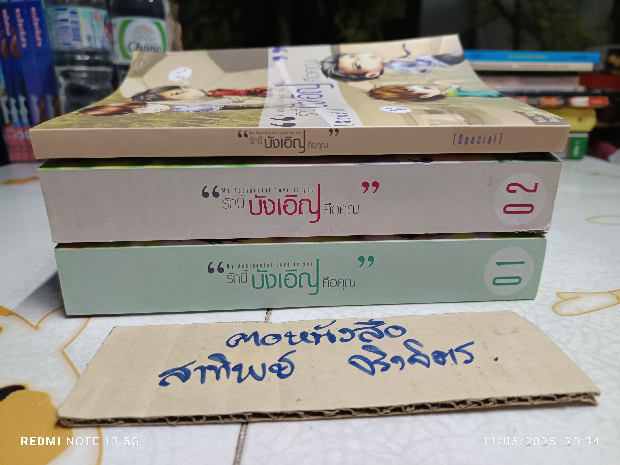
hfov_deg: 71.6
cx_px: 310
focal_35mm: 24
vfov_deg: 56.8
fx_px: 430
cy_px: 232
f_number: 1.7
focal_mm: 5.31
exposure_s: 1/33.3
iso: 1218
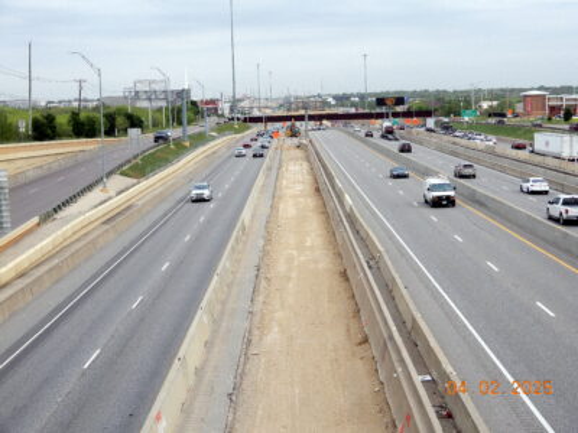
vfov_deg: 22.6
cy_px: 216
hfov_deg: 29.8
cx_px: 289
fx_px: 1085
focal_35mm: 65
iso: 80
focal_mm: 11.6
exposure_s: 1/500
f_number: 4.5
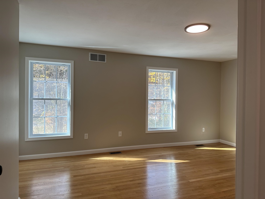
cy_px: 100
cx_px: 132
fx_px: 184
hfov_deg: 71.6
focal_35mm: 24
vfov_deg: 56.8
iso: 80
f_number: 1.78
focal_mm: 6.86
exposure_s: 1/168
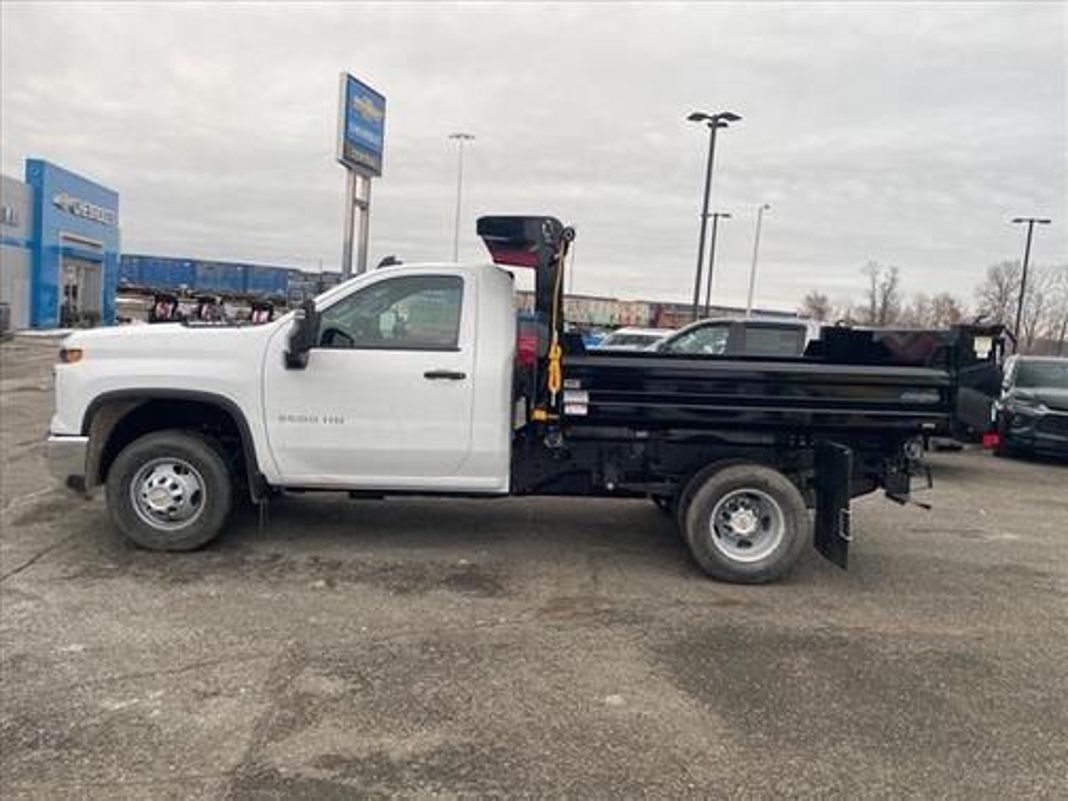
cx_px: 534
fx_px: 802
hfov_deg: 67.3
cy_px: 400
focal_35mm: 26
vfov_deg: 53.1
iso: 32
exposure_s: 1/321
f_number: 1.6
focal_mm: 4.2
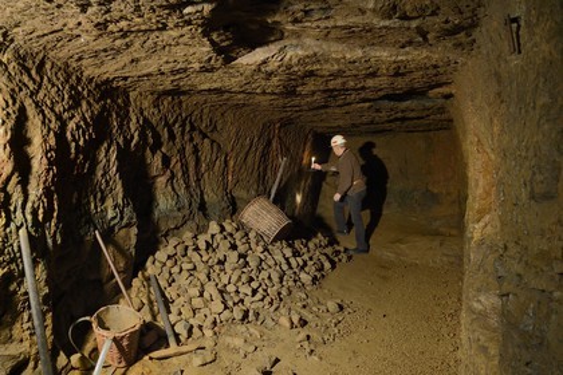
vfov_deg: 53.1
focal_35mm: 24
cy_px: 188
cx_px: 282
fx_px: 375
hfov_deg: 73.7
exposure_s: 1/4
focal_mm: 24
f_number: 5
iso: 1600
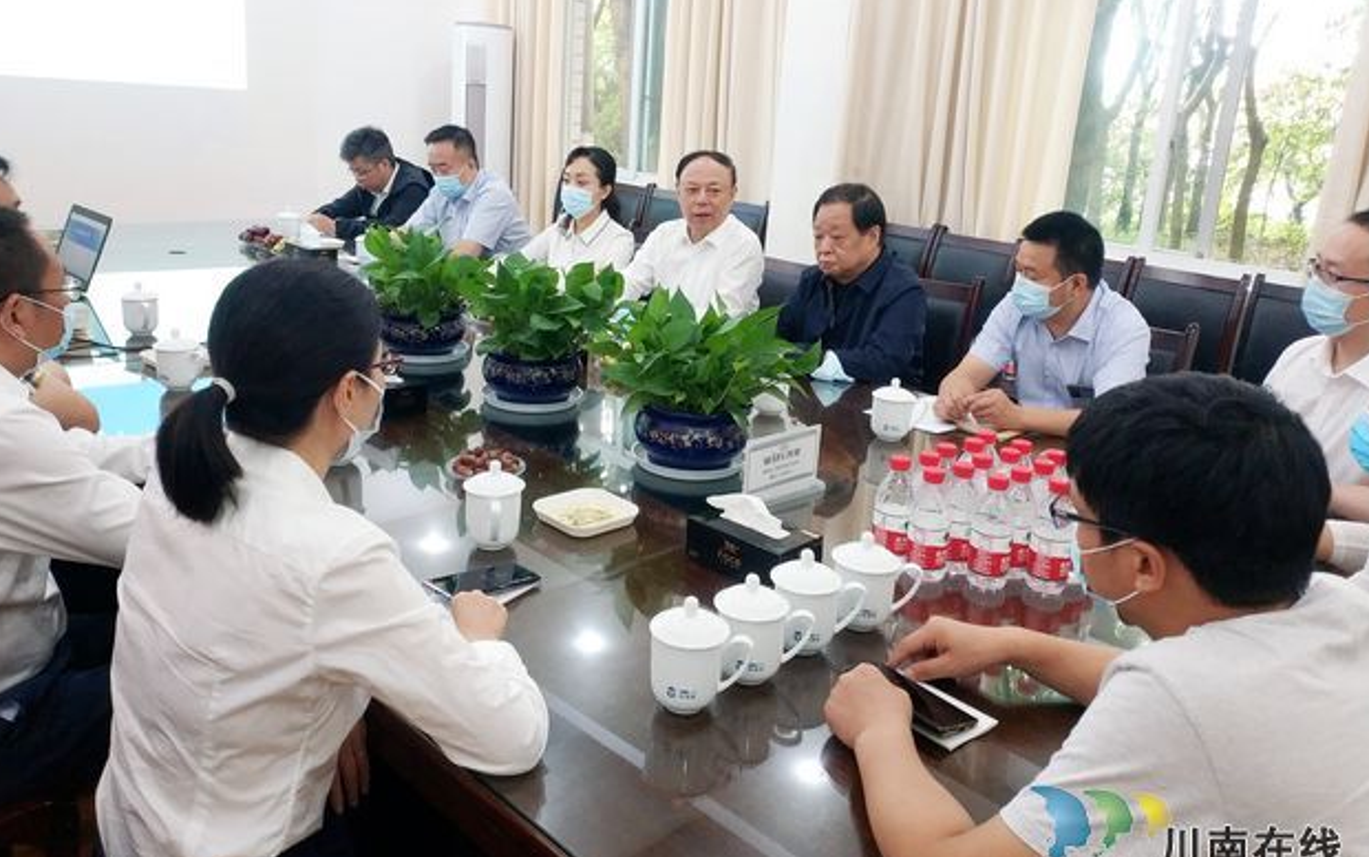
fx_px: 1306
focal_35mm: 35
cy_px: 378
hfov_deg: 55.3
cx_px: 671
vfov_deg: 36.3
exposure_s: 1/25
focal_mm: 4.5
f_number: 2
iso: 383
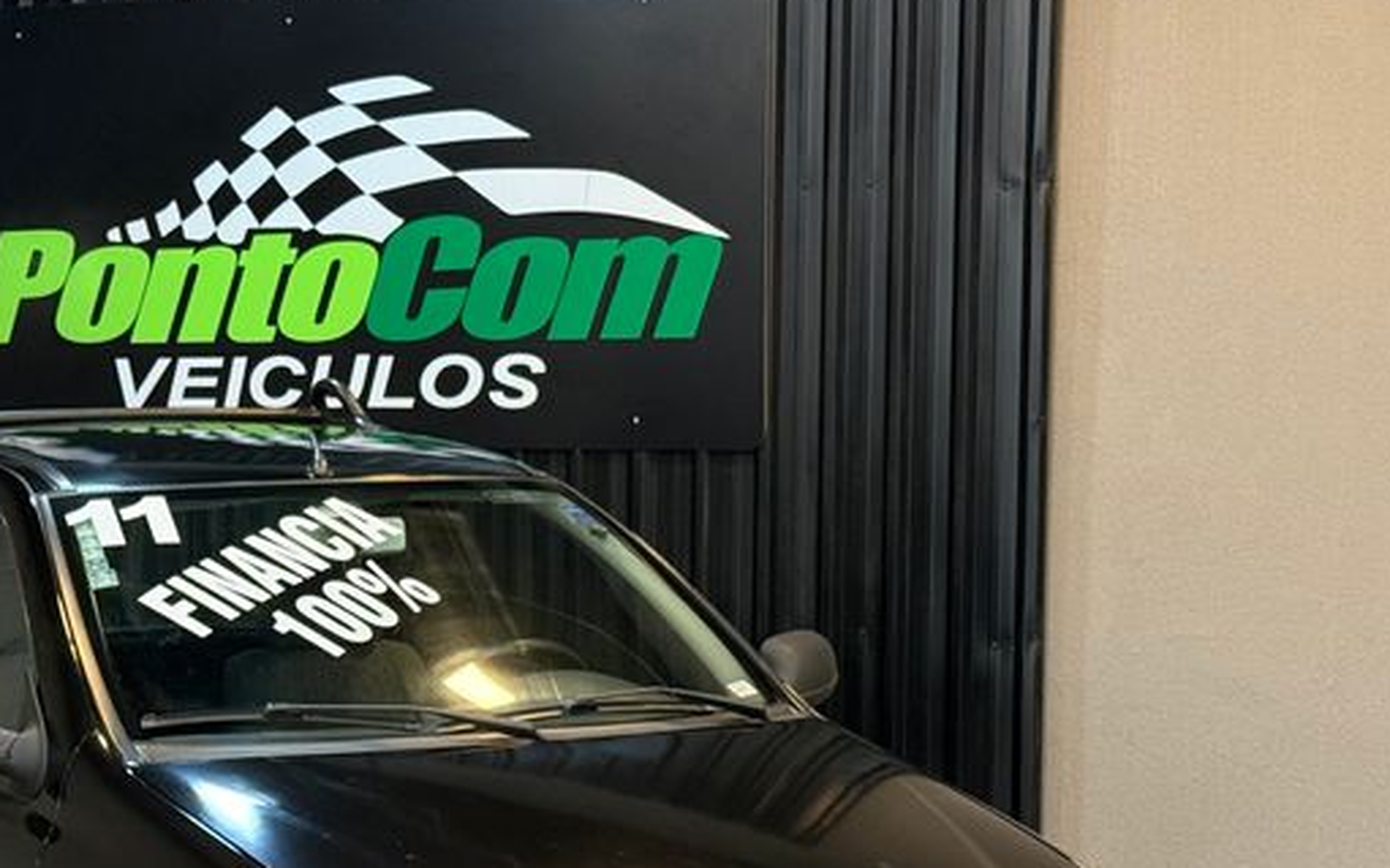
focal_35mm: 95
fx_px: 3598
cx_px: 306
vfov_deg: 13.7
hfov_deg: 21.6
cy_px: 656
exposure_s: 1/40
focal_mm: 6.76
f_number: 1.78
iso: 320
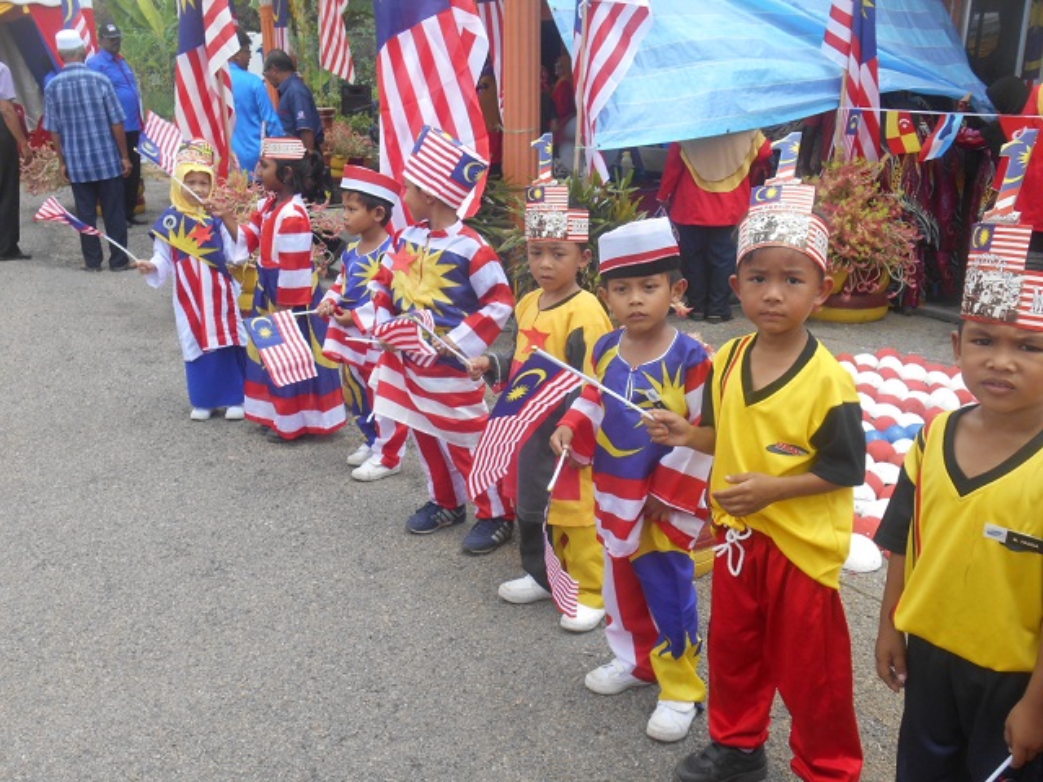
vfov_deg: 40.7
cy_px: 391
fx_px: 1055
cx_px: 522
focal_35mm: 35
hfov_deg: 52.6
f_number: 3.7
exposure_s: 1/250
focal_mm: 6.3
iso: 80
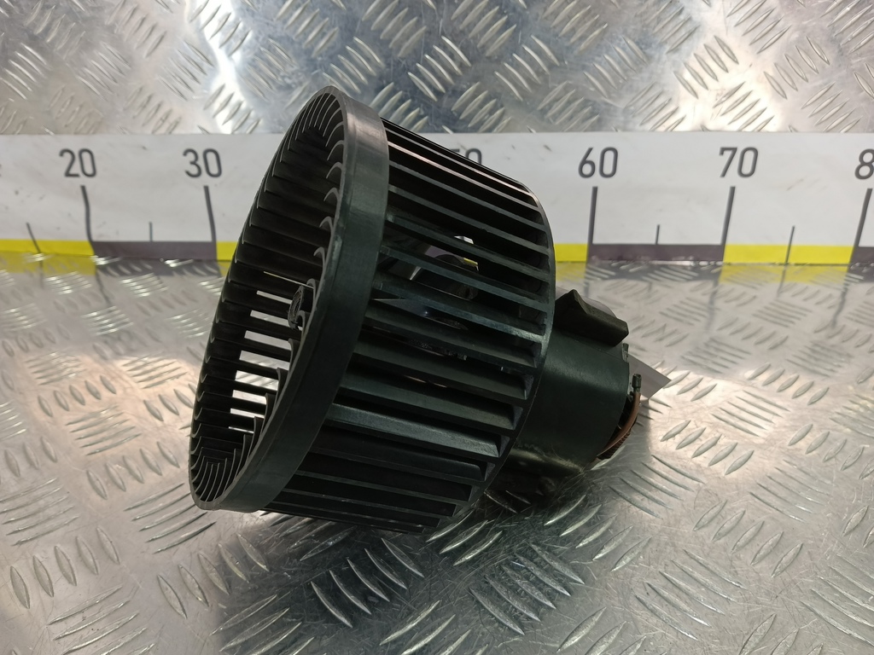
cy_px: 328
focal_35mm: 23
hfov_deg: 73.9
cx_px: 437
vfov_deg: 58.9
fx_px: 581
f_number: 1.6
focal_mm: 4.11
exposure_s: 1/50
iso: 94
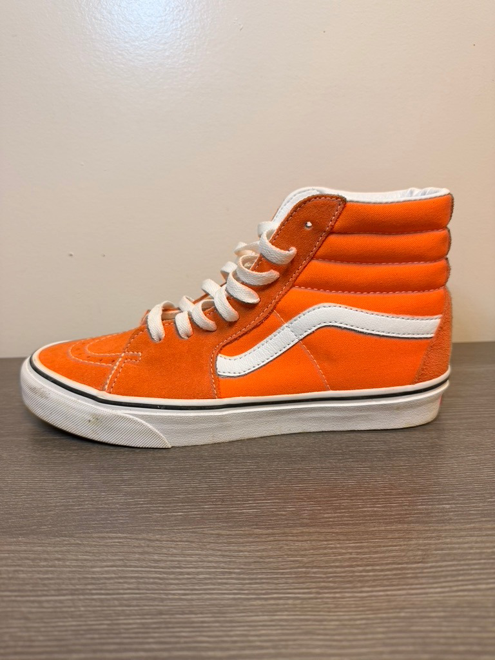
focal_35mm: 24
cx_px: 248
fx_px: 458
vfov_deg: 71.6
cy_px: 330
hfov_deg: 56.8
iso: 100
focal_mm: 6.76
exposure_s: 1/120
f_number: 1.78
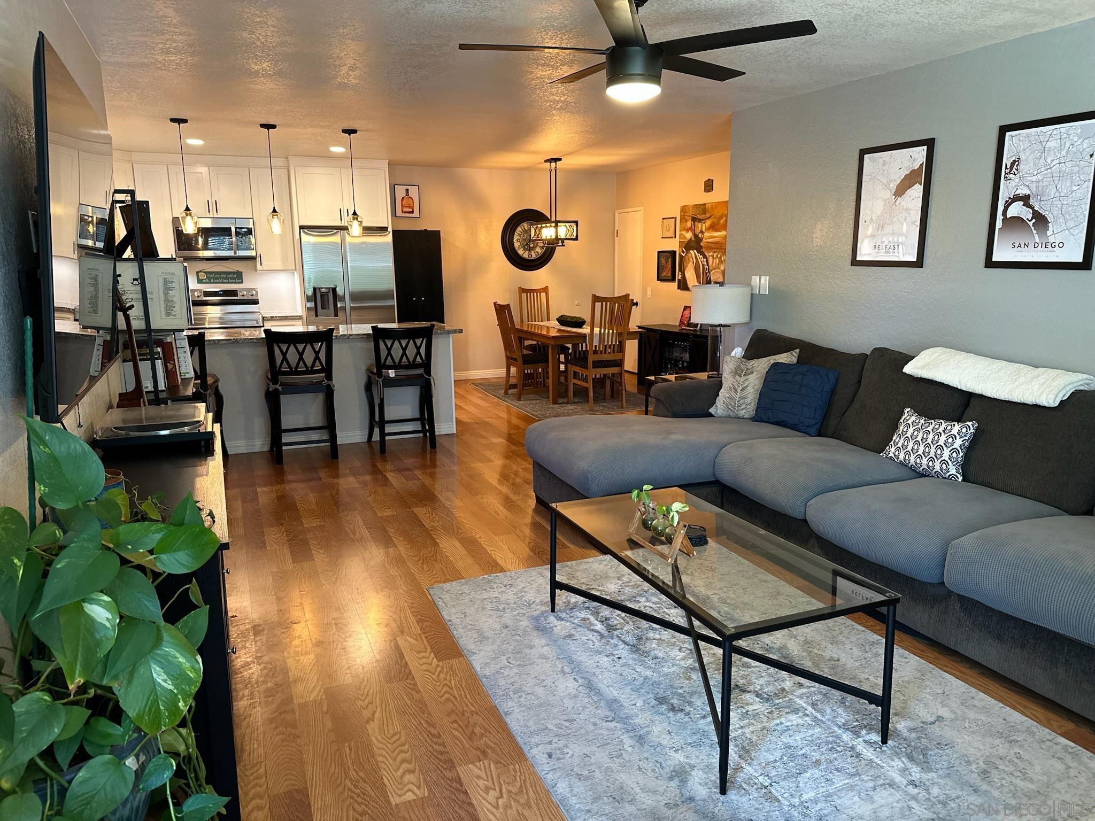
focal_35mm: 24
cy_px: 410
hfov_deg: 71.6
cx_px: 548
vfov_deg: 56.8
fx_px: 759
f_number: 1.78
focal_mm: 6.86
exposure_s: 1/60
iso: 250
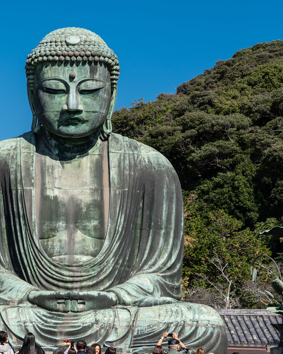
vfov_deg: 18.1
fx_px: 1110
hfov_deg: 14.5
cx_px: 76
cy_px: 177
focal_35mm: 106
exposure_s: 1/640
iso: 100
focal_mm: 50
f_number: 5.6
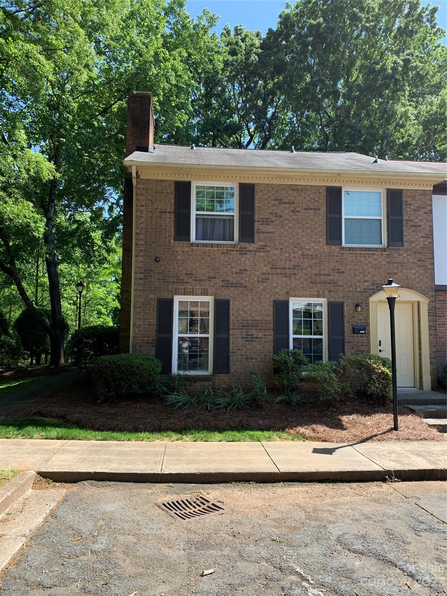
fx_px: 448
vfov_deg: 67.3
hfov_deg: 53.1
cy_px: 298
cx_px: 224
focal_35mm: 26
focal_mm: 4.25
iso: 25
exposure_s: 1/583
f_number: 1.8
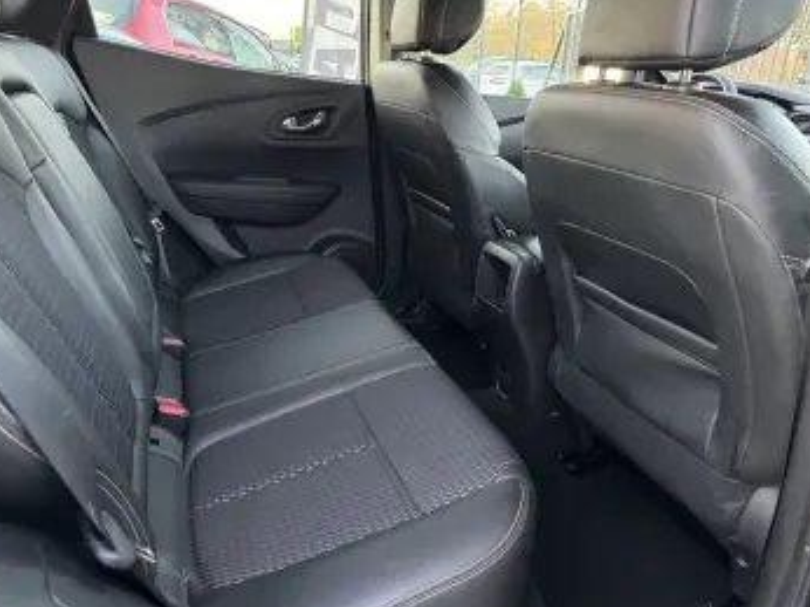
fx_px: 585
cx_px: 405
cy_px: 312
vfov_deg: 54.8
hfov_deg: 69.4
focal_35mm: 25
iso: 800
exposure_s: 1/60
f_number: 1.78
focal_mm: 6.76
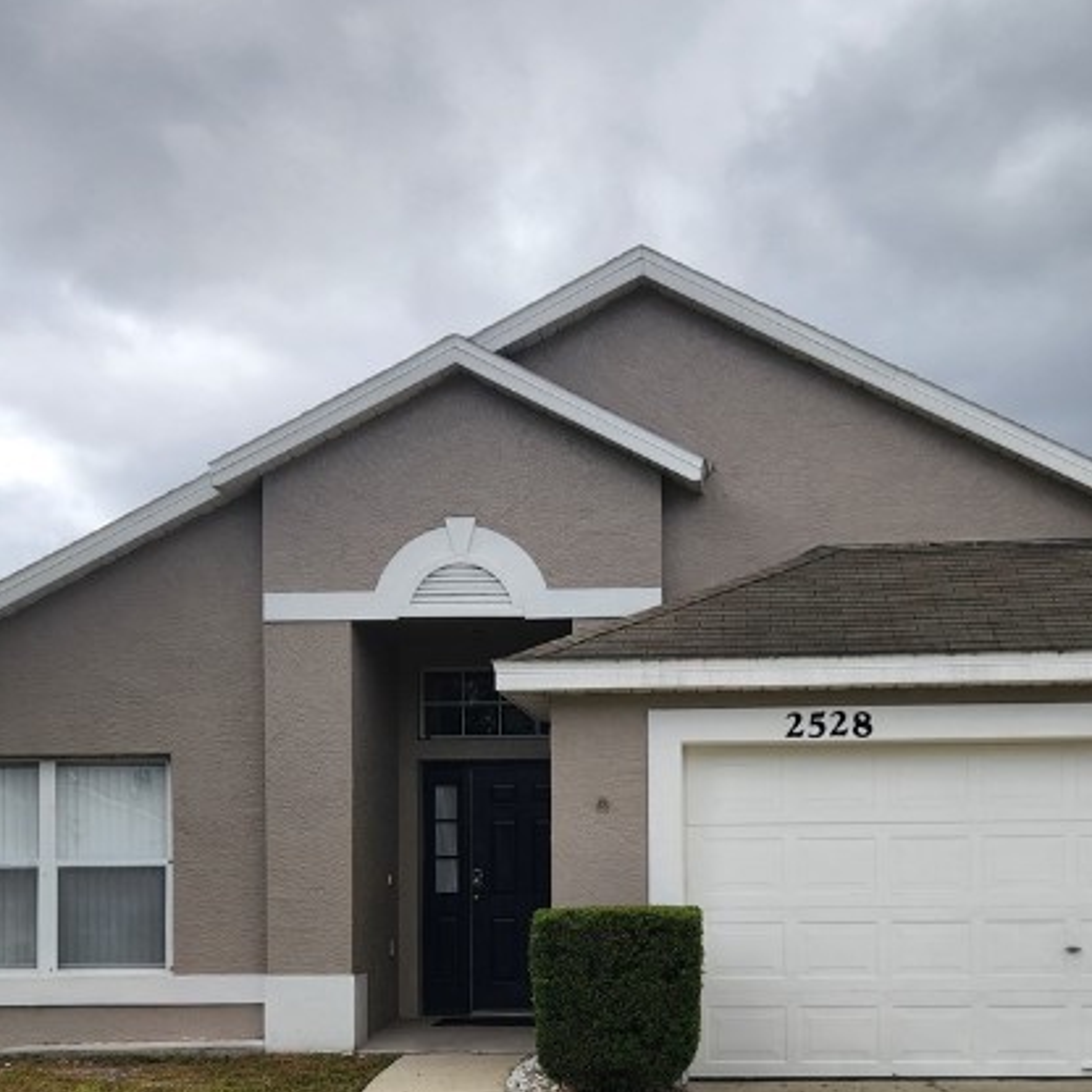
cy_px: 861
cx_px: 662
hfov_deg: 33.9
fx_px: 1785
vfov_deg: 33.1
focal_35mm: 50
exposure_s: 1/924
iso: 20
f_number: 1.8
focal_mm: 5.4
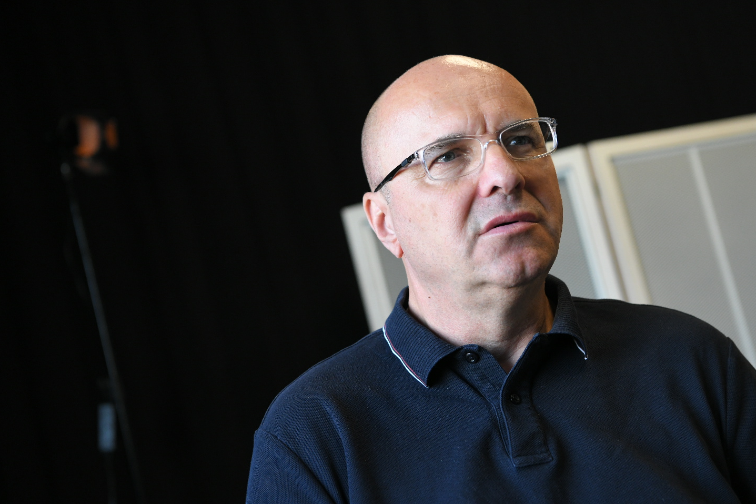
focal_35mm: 62
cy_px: 245
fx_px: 1302
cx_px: 416
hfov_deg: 32.4
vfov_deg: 21.9
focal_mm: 55
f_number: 4
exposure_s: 1/320
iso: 2000
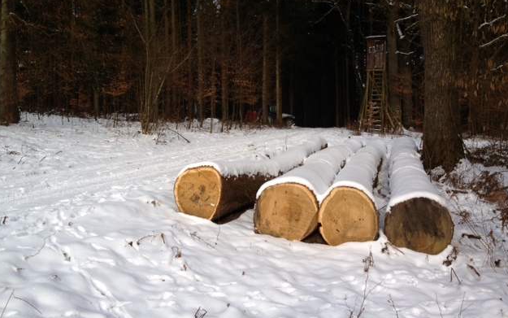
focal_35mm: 38
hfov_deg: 51.5
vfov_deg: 33.6
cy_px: 138
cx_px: 256
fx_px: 526
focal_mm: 4.28
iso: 50
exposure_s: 1/1004
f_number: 2.4
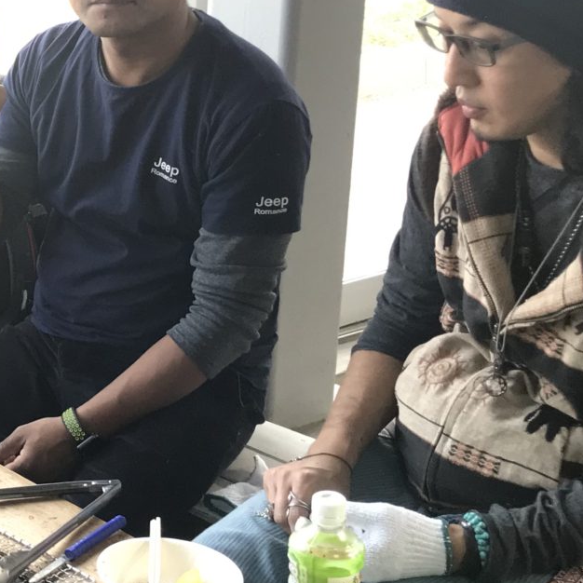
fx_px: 1543
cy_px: 260
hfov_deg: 19.3
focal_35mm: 81
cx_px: -233
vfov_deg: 21.4
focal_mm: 3.99
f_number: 1.8
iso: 40
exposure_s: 1/120
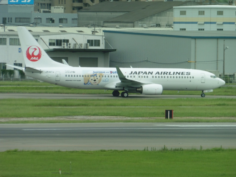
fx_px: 3272
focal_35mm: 480
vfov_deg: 3.1
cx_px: 118
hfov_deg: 4.1
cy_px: 88
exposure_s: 1/200
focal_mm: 86
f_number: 6.4
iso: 100
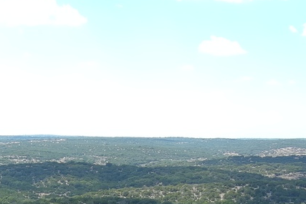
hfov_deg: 18.0
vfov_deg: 11.6
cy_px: 354
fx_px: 935
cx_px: -24
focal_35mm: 110
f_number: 2.8
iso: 100
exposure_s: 1/640
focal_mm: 10.57
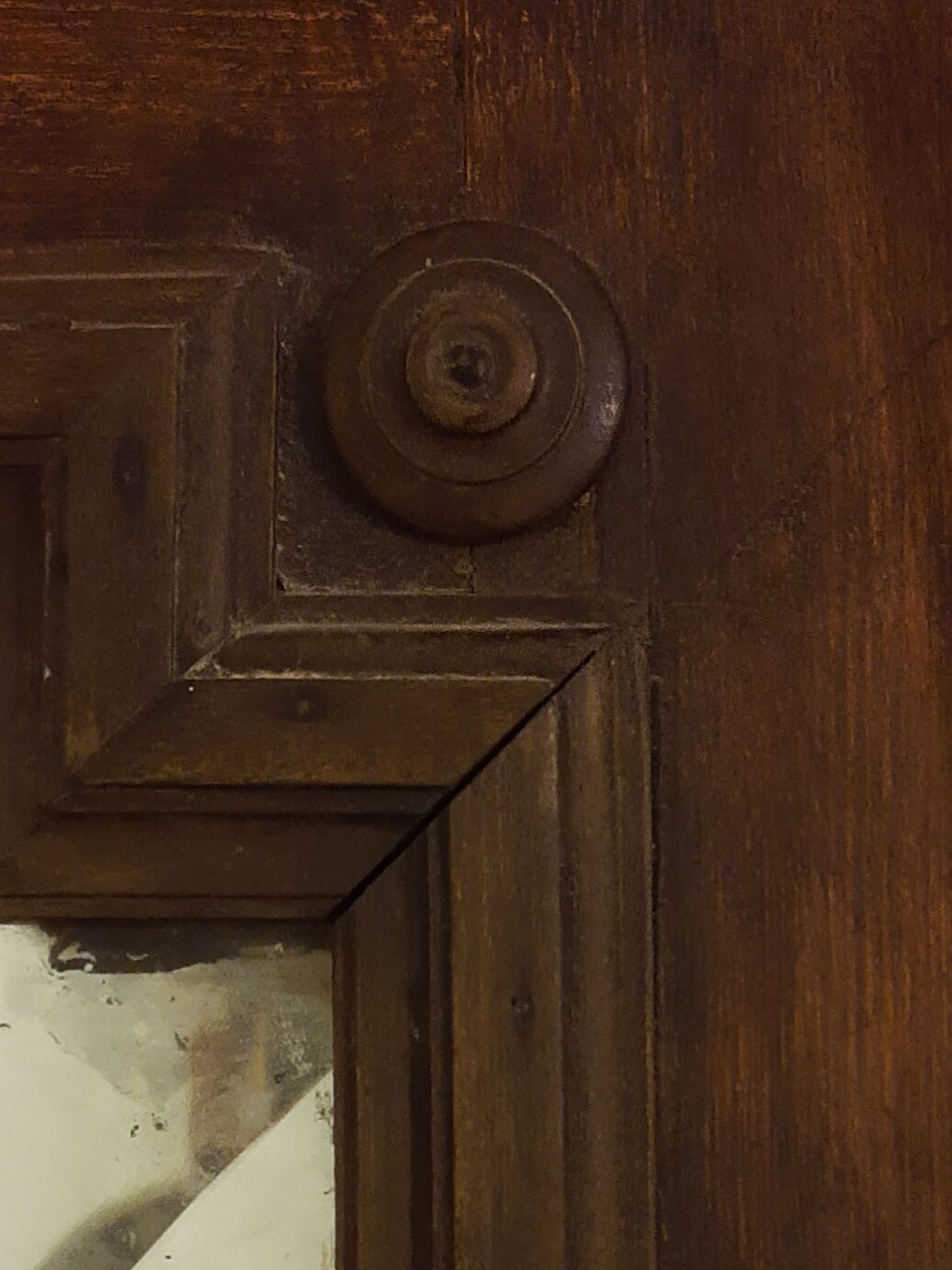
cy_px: 1103
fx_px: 2751
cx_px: 393
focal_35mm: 75
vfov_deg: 25.3
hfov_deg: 19.6
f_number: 1.7
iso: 248
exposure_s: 1/25
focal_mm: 4.75
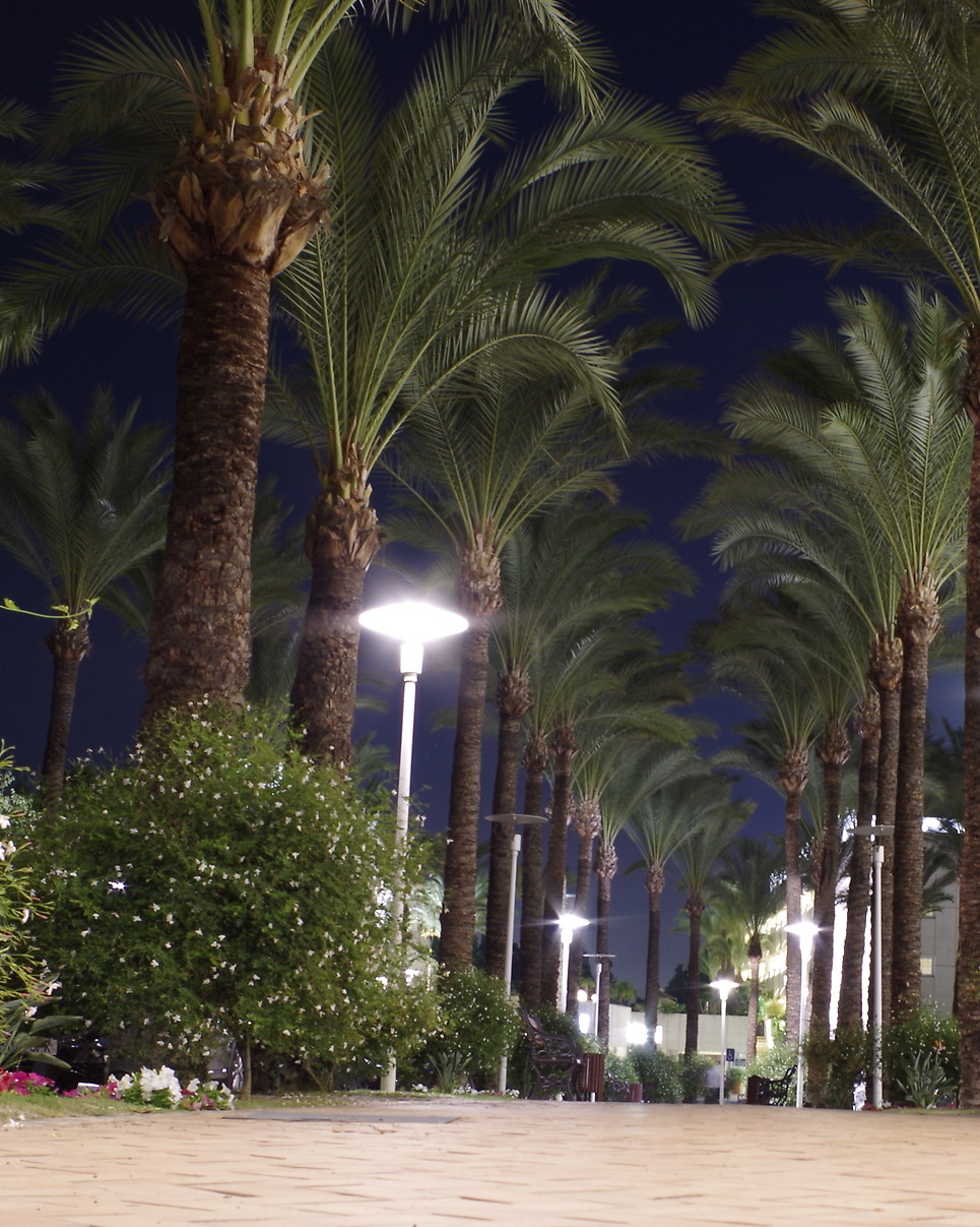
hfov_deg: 26.7
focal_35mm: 56
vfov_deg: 33.5
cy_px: 691
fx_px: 2031
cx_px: 756
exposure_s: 25
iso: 200
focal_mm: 20
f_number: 9
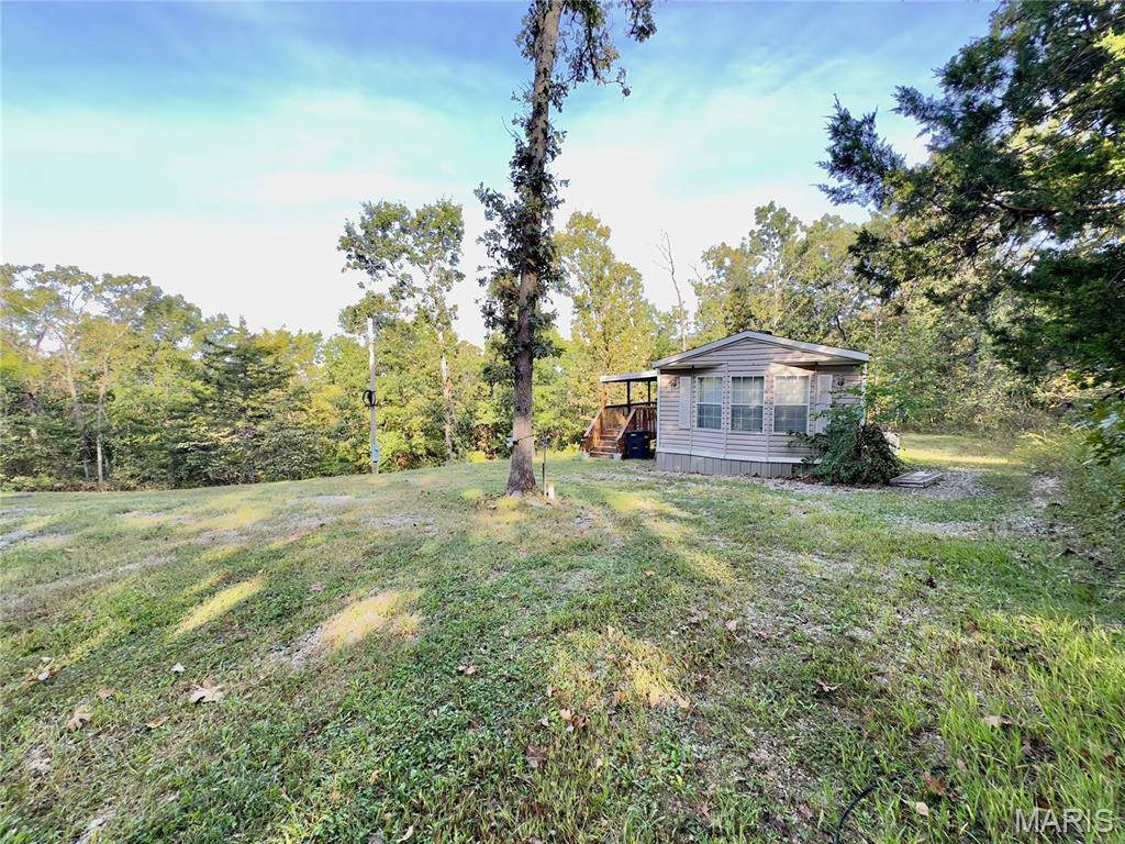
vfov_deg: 85.7
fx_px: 455
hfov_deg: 102.1
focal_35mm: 14
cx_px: 562
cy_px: 422
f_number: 2.2
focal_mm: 2.22
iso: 50
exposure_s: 1/99
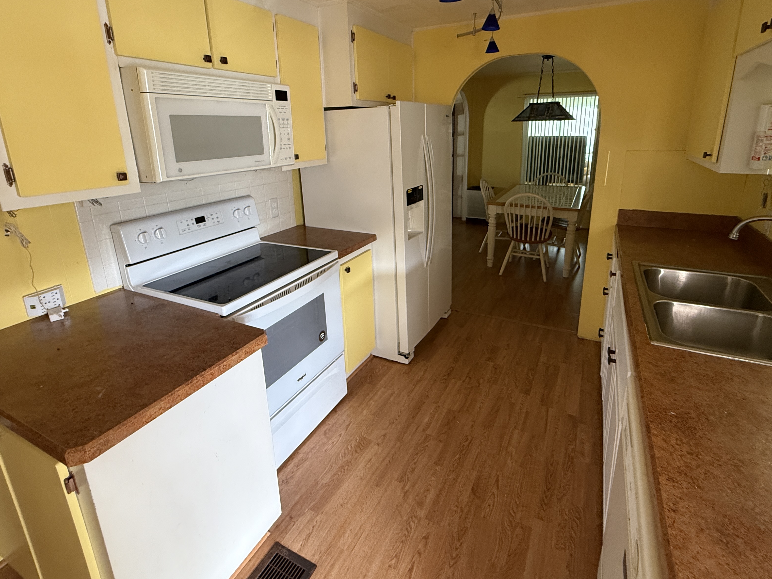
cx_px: 400
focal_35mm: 18
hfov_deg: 87.7
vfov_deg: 70.9
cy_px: 232
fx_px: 401
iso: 320
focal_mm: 2.22
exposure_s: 1/78
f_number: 2.2
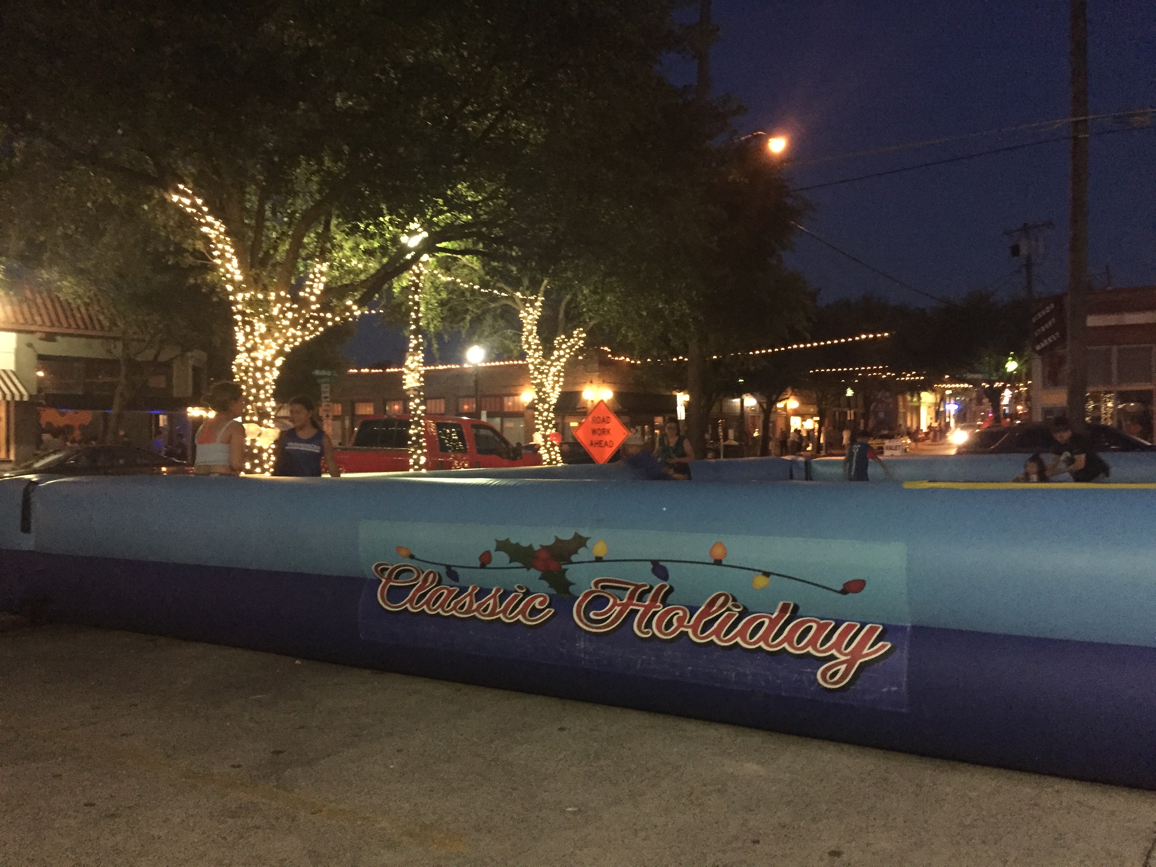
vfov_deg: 48.2
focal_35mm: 29
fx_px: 968
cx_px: 578
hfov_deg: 61.7
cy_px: 434
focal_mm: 4.15
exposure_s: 1/15
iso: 400
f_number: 2.2
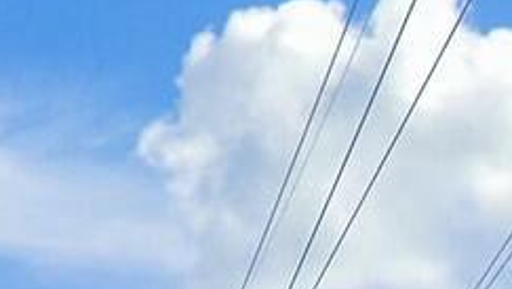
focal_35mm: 124
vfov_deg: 7.7
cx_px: -76
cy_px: 1024
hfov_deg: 16.7
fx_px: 1684
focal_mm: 18
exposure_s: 1/100
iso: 100
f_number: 8
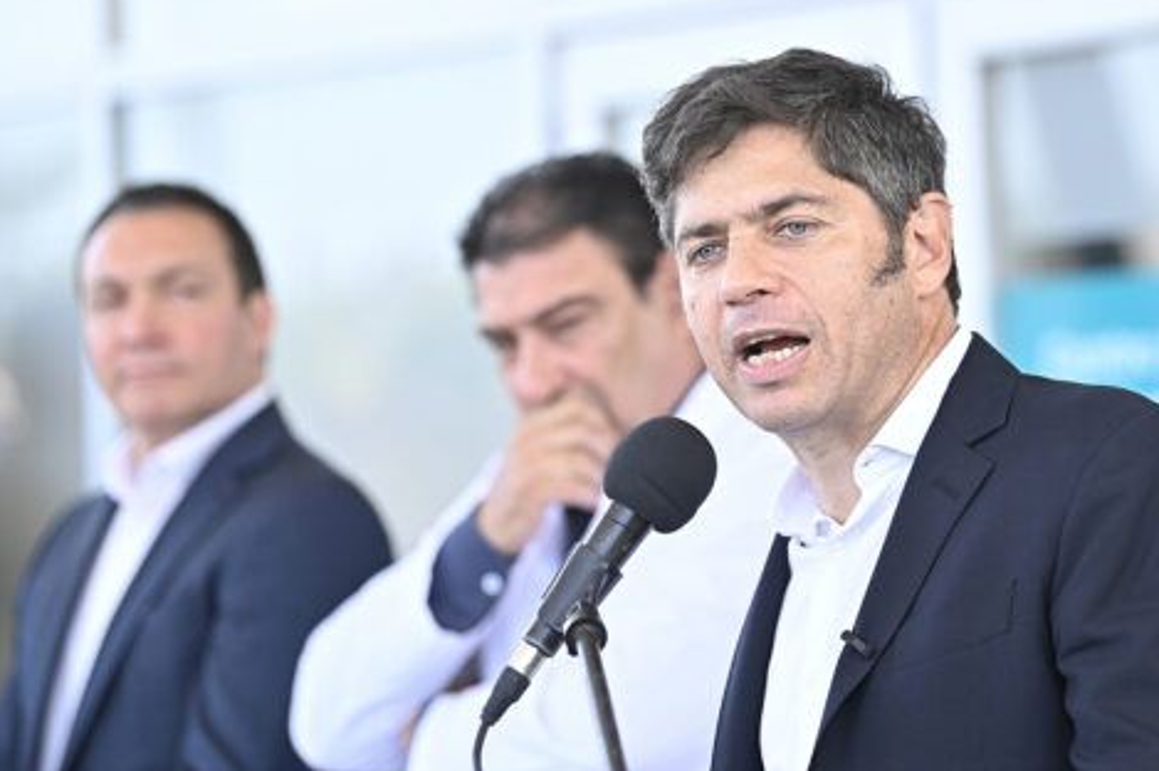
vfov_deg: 8.6
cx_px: 593
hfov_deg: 12.8
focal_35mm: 160
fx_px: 5147
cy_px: 374
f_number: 3.5
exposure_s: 1/1000
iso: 800
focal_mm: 150
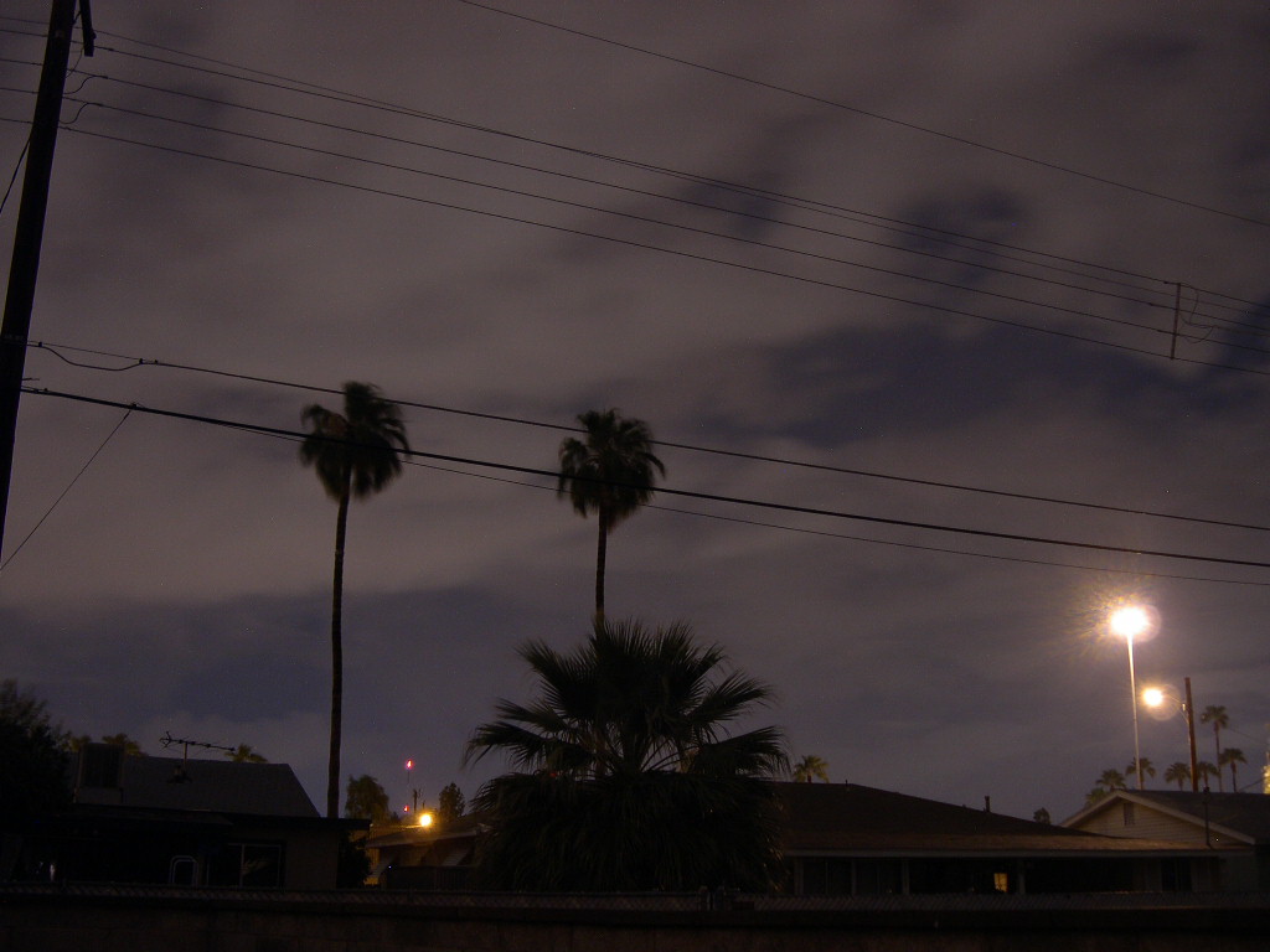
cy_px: 476
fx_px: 1394
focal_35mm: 38
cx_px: 635
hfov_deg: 49.0
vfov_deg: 37.7
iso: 100
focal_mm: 8
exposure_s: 8
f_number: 2.8
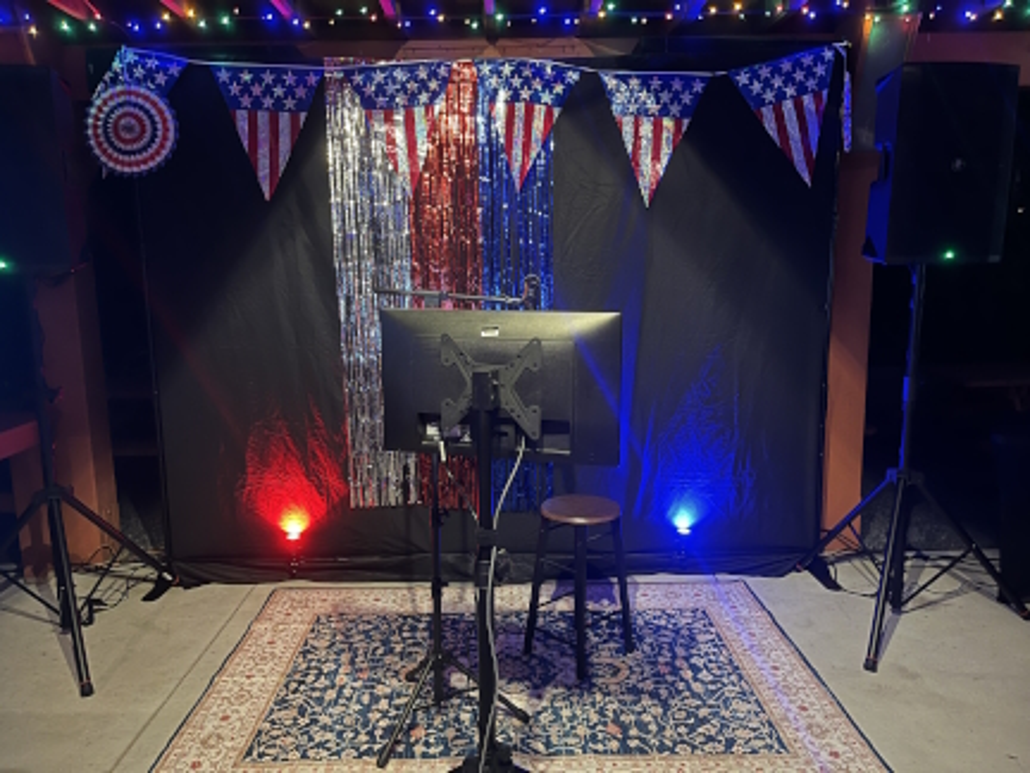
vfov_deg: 53.1
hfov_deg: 67.3
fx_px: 774
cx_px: 515
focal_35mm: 26
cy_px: 386
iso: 800
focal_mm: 5.1
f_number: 1.6
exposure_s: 1/9
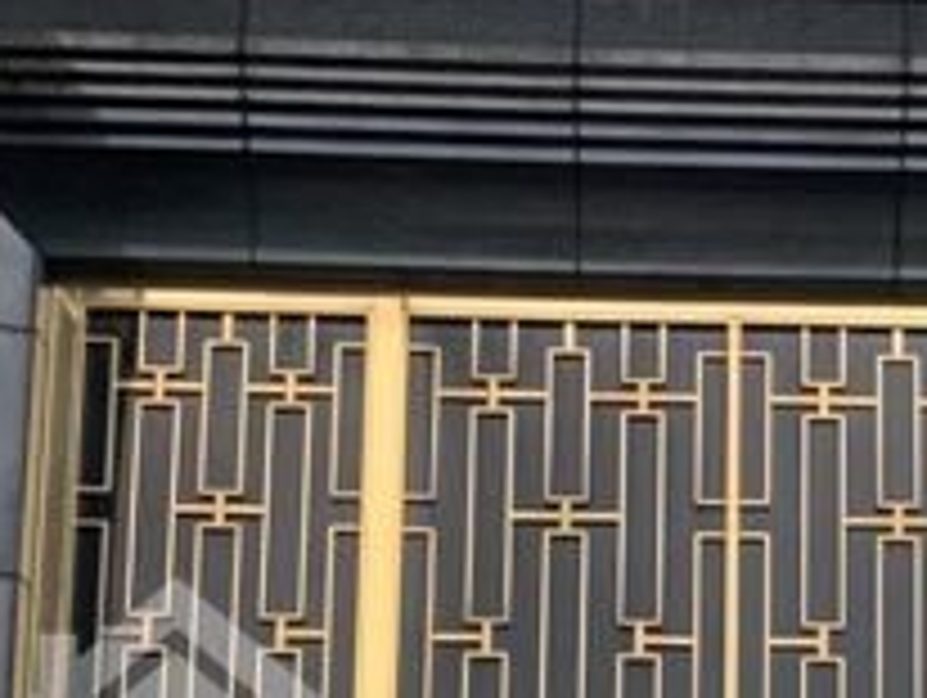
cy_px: 779
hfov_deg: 16.1
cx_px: 806
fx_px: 3244
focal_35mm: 121
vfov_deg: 12.1
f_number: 1.8
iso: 25
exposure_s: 1/122
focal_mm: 4.25
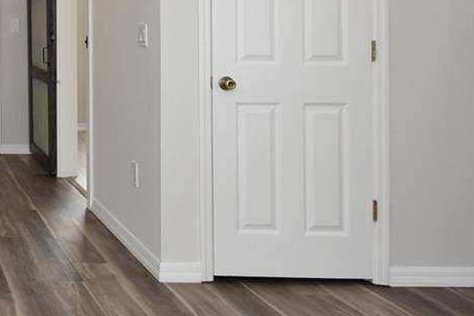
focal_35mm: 52
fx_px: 685
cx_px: -152
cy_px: 2
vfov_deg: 24.8
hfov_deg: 29.9
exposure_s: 1/80
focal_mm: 10
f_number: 4.5
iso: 200
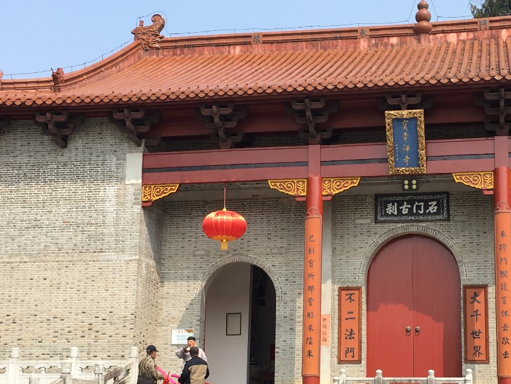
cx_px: 348
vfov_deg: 25.5
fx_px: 842
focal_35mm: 57
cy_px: 268
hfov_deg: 33.4
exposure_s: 1/699
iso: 25
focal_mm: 4.15
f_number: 2.2
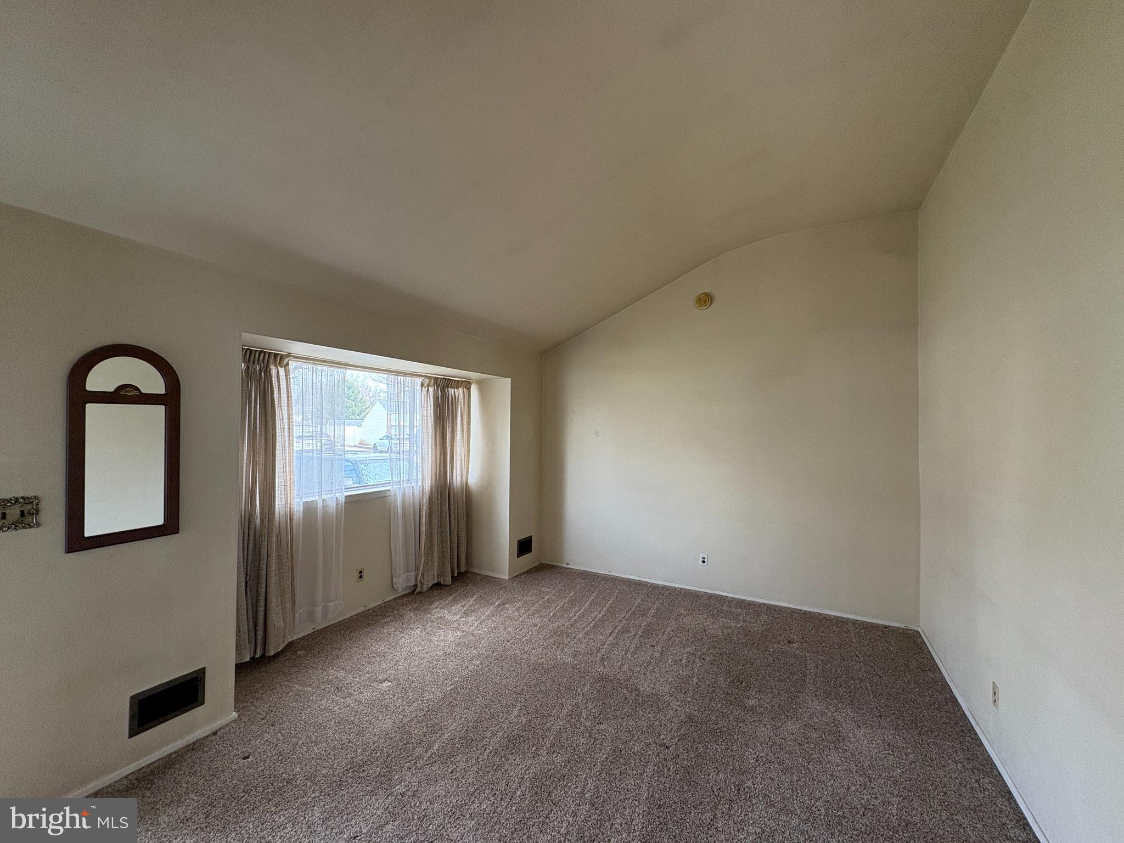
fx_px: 455
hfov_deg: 102.1
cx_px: 562
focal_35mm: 14
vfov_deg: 85.7
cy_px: 422
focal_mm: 2.22
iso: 160
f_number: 2.2
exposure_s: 1/99
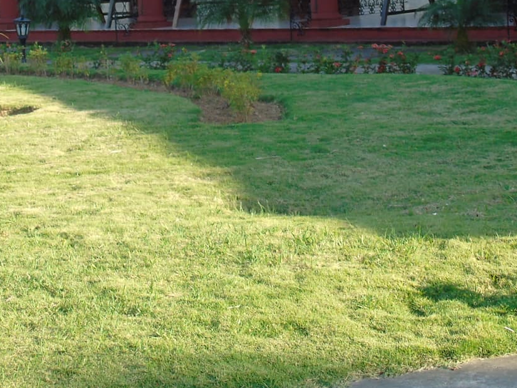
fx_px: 1449
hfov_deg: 20.2
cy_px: 43
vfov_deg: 15.1
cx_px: 272
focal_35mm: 97
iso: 80
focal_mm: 7.1
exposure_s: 1/160
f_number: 3.9
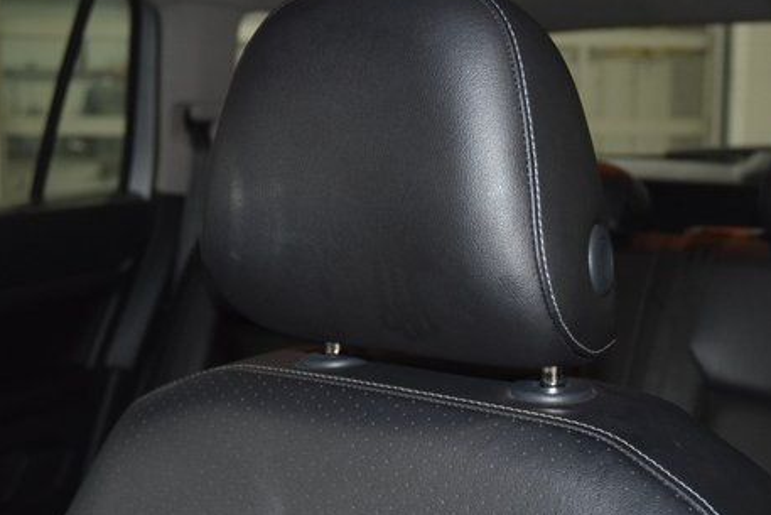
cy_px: 288
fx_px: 1215
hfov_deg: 35.1
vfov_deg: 23.9
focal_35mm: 57
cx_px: 444
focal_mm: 27
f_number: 3.8
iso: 2200
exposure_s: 1/60
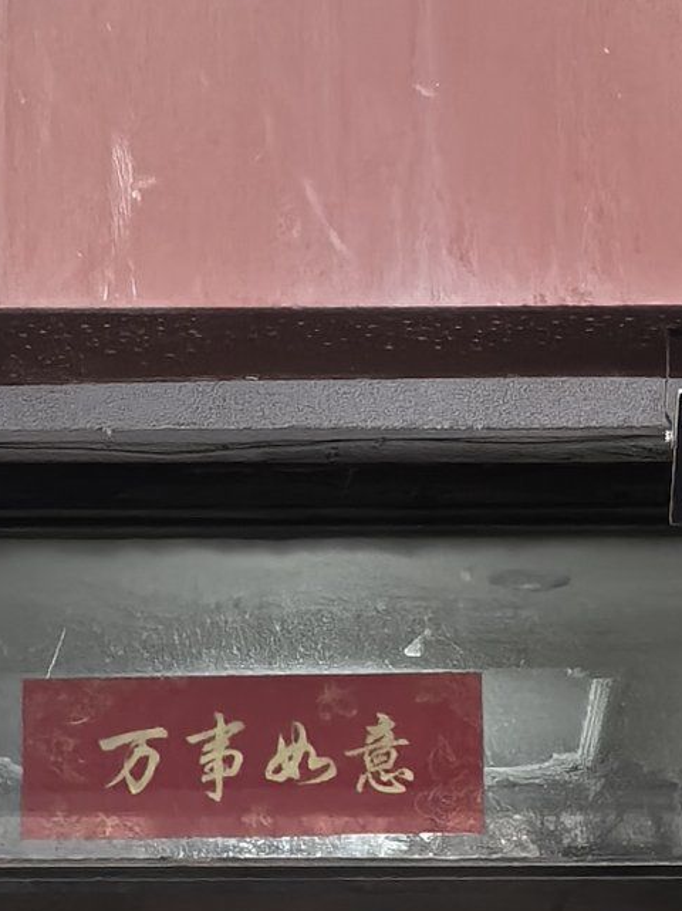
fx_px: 4260
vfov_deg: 12.2
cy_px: 711
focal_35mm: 162
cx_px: 259
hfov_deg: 9.2
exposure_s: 1/116
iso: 50
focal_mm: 5.75
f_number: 2
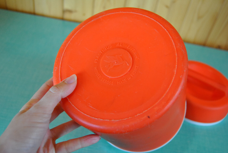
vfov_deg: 34.3
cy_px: 76
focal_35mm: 39
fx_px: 247
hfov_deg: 49.5
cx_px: 114
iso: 720
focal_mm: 26
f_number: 4
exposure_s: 1/30
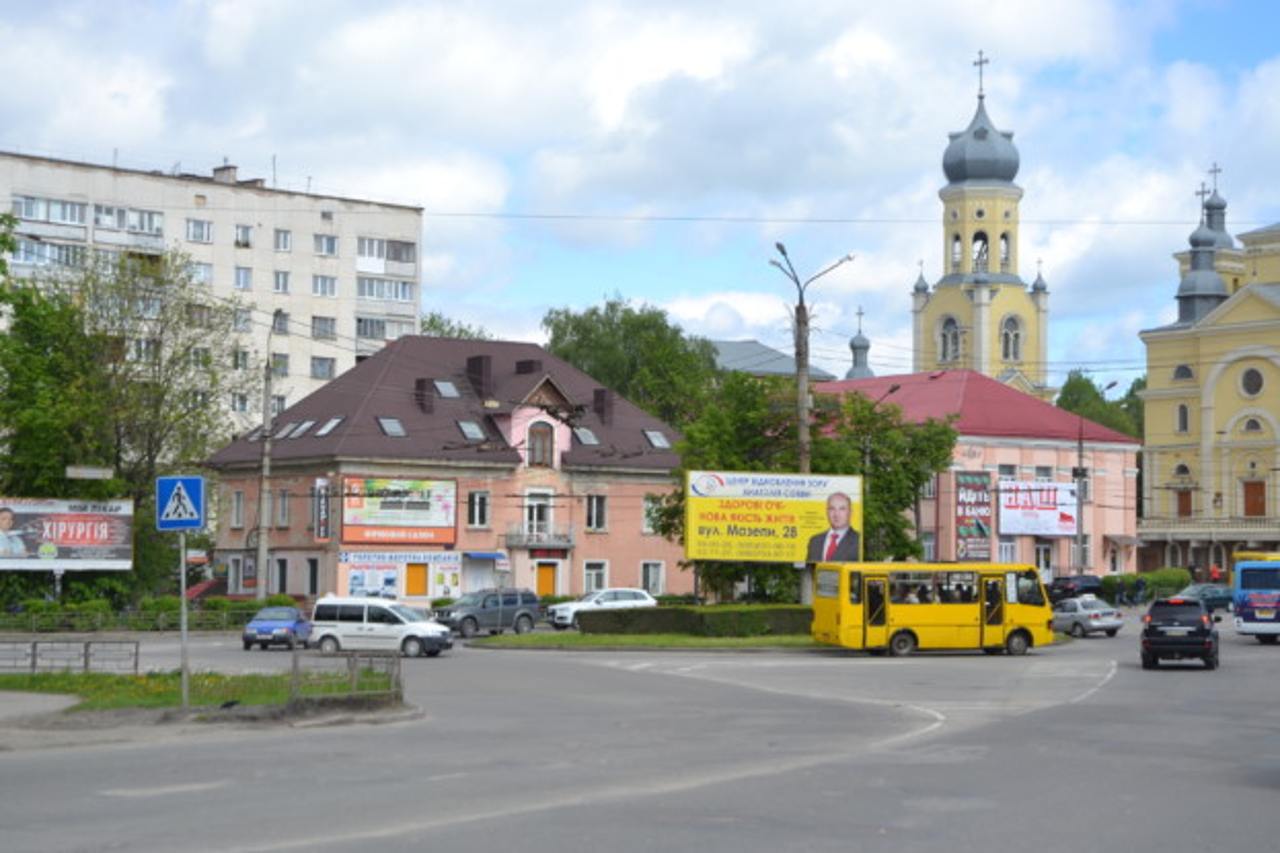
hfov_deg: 29.3
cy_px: 426
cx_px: 640
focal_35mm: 69
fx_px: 2453
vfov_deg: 19.7
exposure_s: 1/250
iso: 100
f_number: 8
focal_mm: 46
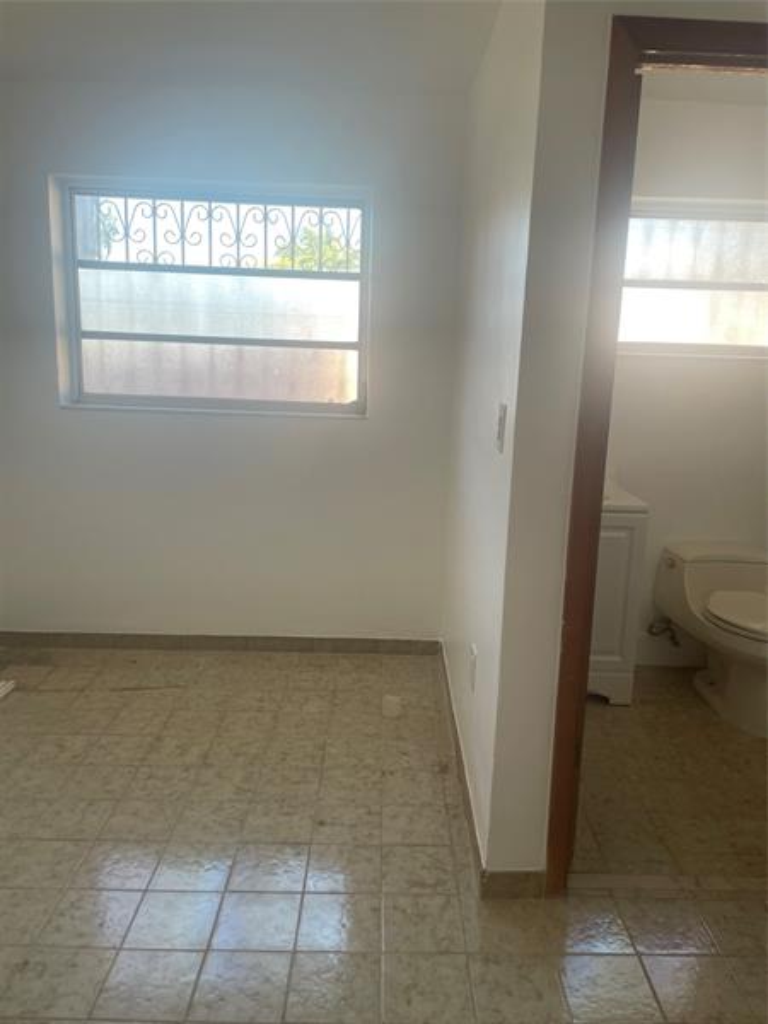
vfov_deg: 67.3
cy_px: 512
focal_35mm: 26
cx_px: 384
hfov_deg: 53.1
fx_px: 769
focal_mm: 4.2
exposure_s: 1/121
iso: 50
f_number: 1.6
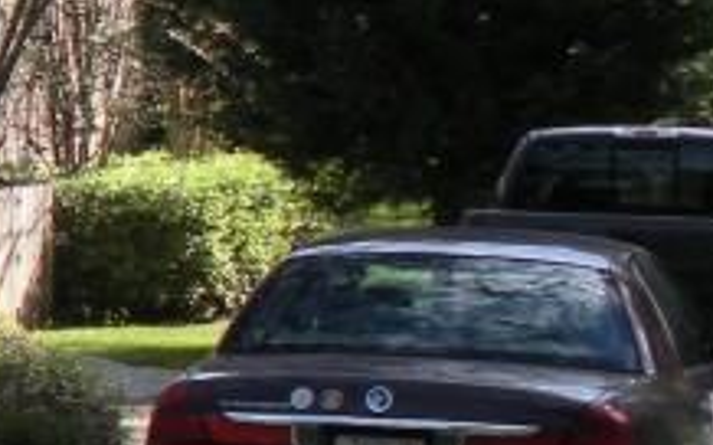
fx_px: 3476
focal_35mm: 179
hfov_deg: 10.9
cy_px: 203
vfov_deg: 7.3
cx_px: -625
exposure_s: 1/248
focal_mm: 6.3
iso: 64
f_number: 3.5
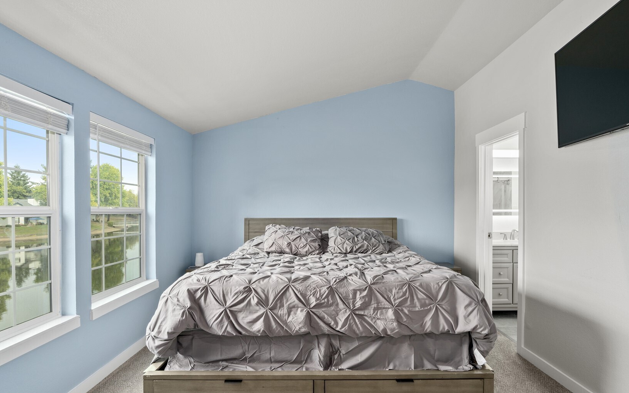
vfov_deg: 67.8
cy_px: 215
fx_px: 291
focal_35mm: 17
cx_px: 321
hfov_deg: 94.4
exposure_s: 1/2.5
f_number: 9
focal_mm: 16
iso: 320
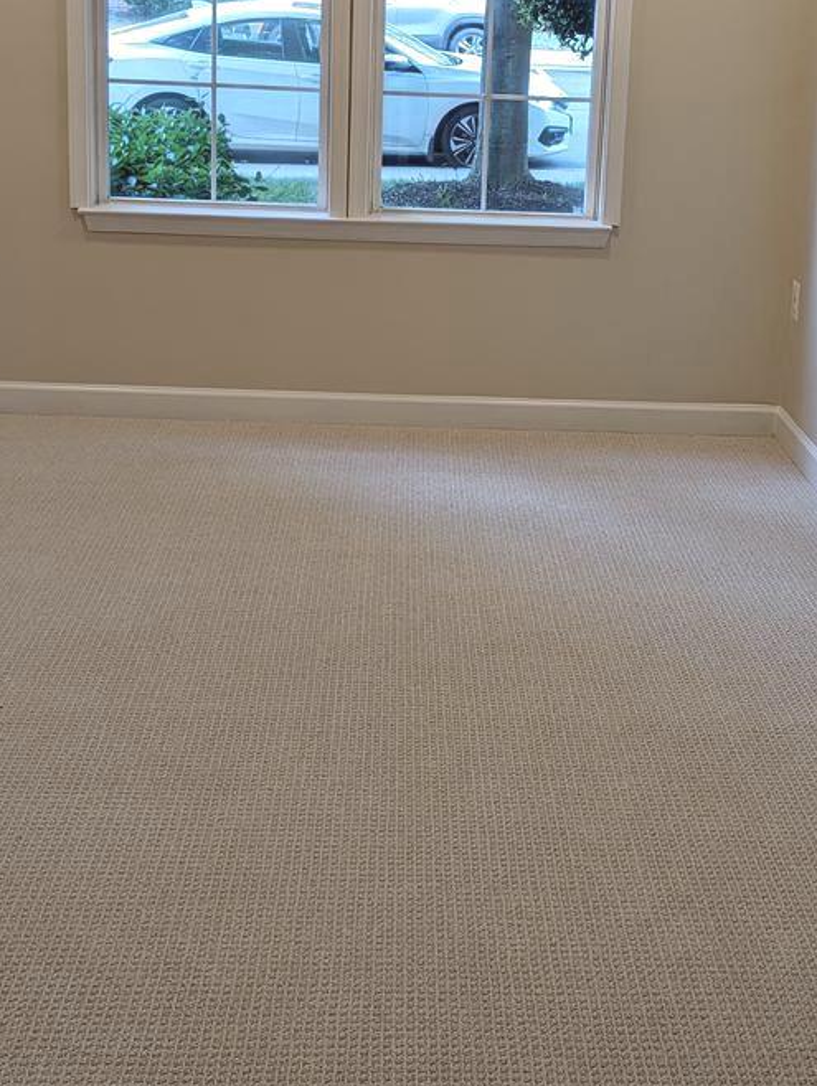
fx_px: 1759
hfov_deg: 26.1
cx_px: 479
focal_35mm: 56
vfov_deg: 33.9
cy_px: 340
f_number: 1.85
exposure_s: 1/60
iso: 50
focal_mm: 6.81
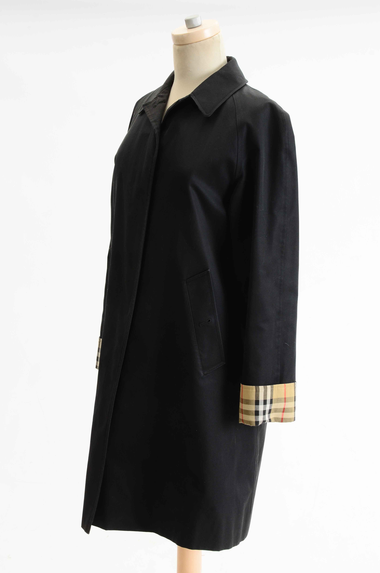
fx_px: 1193
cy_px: 286
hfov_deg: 18.1
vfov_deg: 27.0
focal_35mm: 75
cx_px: 190
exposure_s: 1/80
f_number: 10
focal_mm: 50
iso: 400
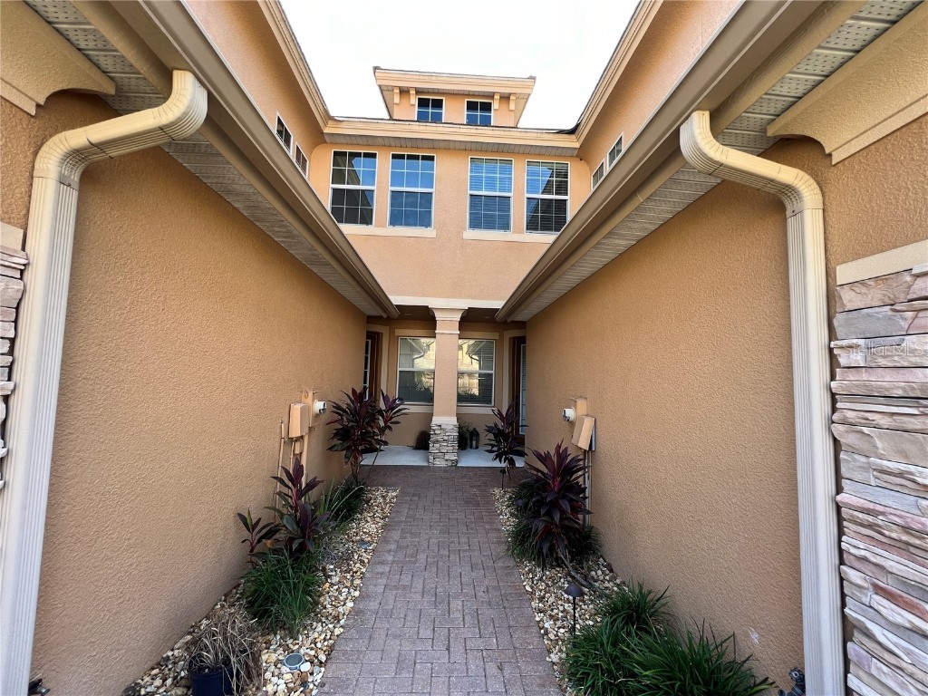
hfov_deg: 106.2
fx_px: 349
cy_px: 348
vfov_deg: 89.9
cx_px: 464
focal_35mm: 13
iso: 32
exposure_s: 1/133
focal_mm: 1.57
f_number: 1.8
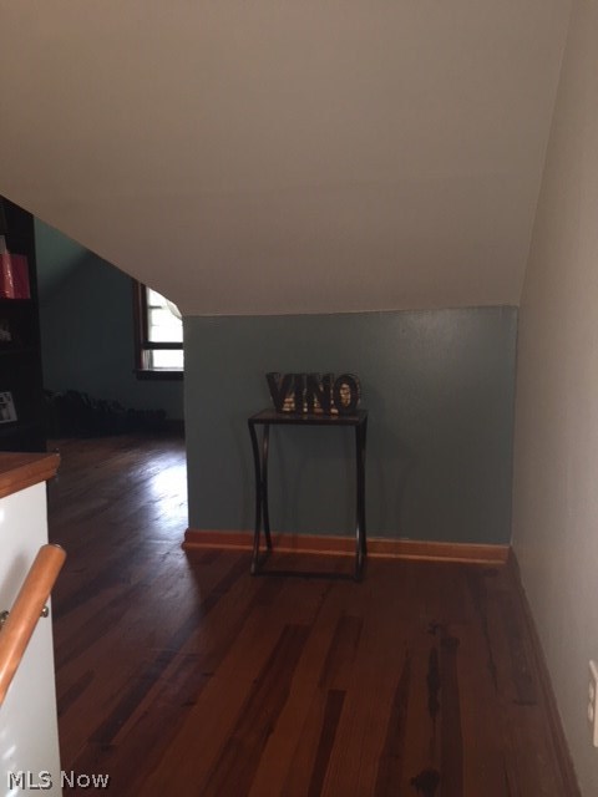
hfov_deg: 48.2
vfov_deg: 61.7
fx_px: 668
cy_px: 398
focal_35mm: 29
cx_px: 299
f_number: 2.2
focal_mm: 4.15
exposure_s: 1/16
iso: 64
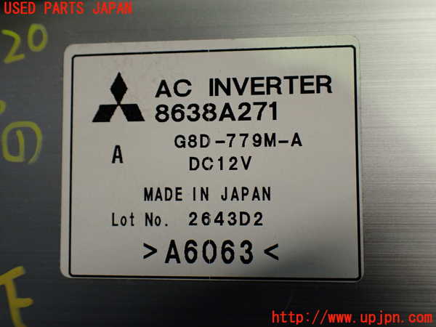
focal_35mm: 30
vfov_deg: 46.8
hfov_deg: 60.0
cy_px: 164
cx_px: 218
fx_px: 378
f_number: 2.3
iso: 250
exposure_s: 1/125
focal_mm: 5.4
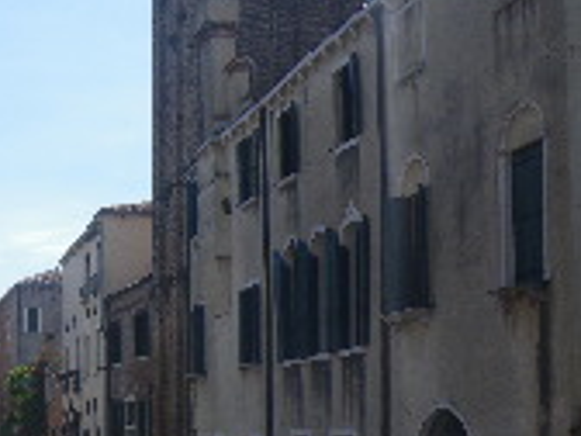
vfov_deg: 21.9
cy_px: 453
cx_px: -14
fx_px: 1074
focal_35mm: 64
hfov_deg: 28.2
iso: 50
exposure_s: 1/400
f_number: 4.2
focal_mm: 5
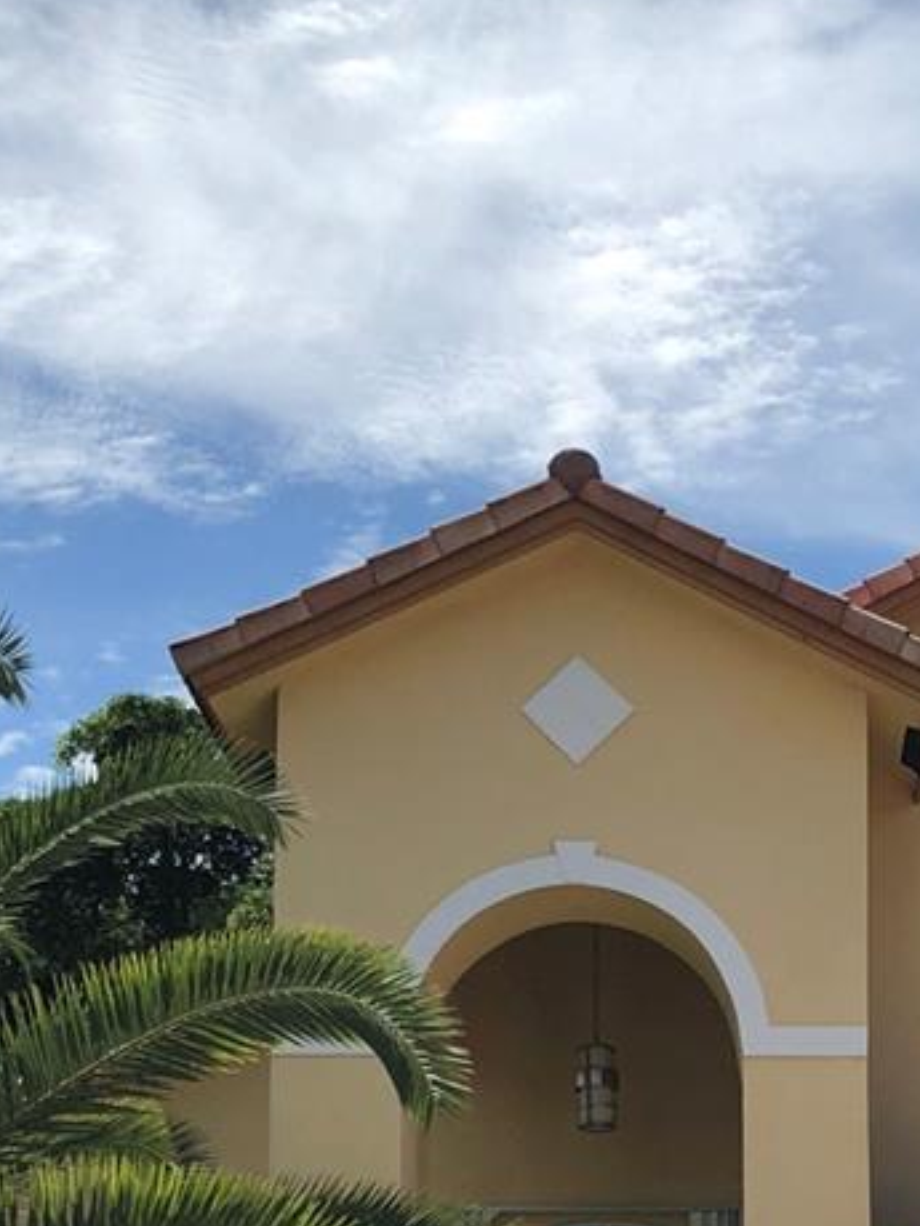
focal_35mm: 73
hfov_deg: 19.7
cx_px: 872
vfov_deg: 25.0
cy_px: 1314
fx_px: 2587
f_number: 1.8
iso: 20
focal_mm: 3.99
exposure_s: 1/3247
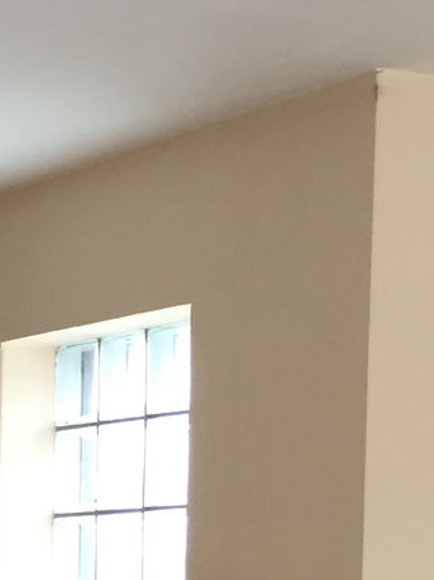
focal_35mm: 144
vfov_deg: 13.3
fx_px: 2410
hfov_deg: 10.1
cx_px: -148
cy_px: 747
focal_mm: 4.15
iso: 50
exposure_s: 1/33
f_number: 2.2
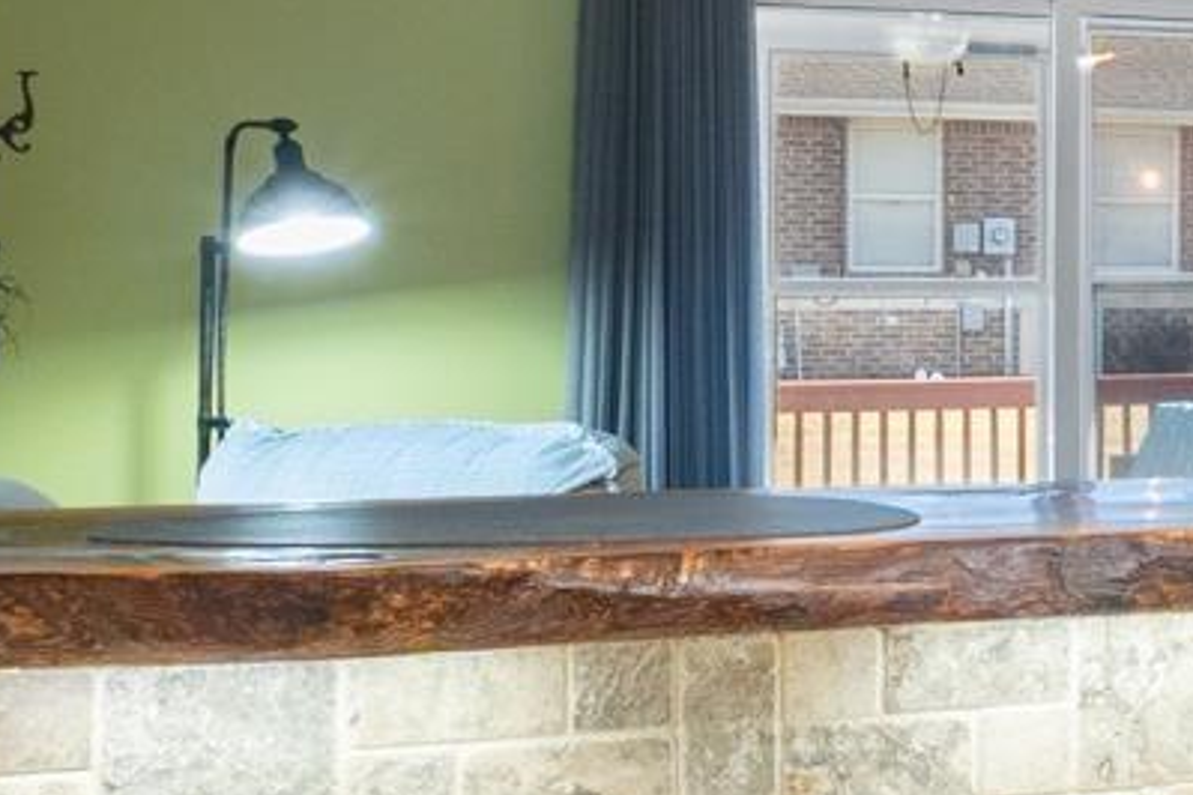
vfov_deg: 14.5
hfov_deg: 17.0
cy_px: 360
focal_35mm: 94
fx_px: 3115
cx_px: 2269
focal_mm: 10
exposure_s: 1/6
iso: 400
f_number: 8
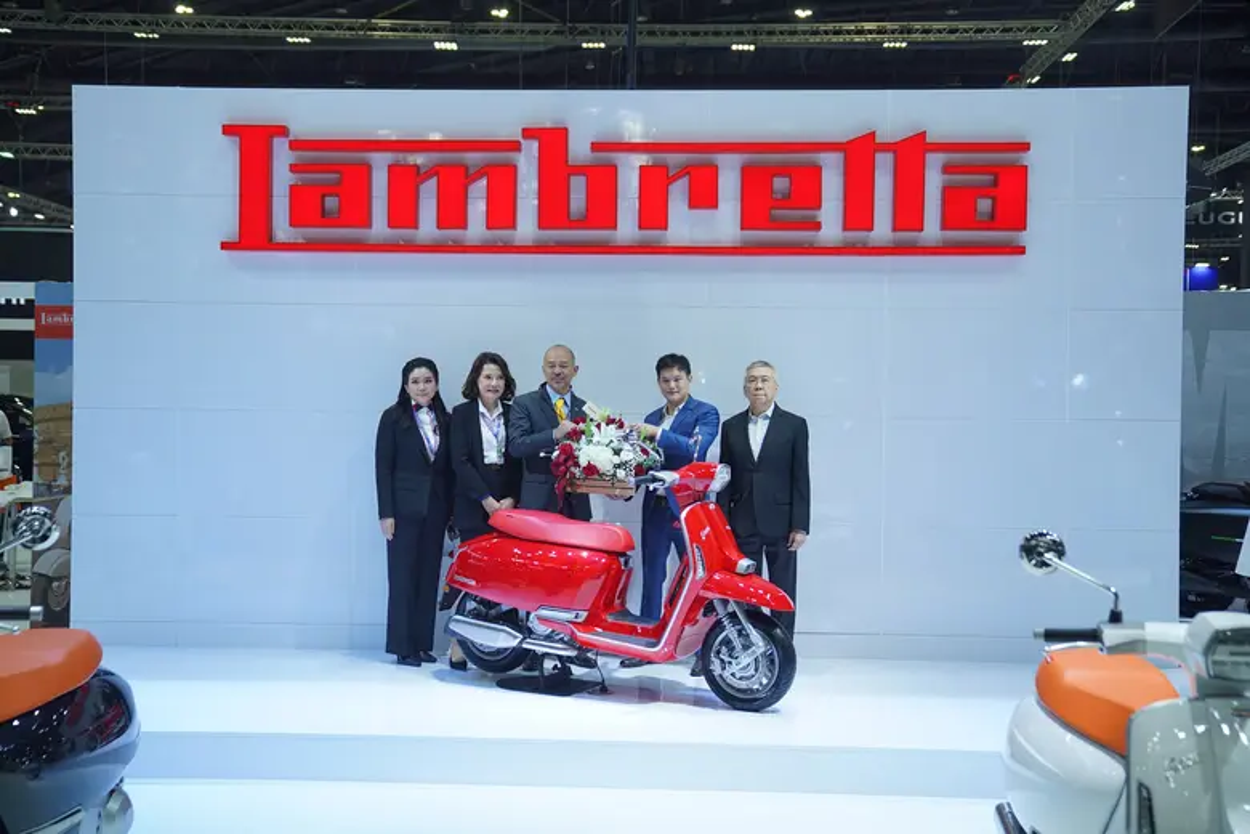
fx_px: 1354
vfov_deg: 34.2
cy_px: 417
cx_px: 625
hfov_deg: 49.6
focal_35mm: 39
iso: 100
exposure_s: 1/100
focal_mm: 39
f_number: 2.8
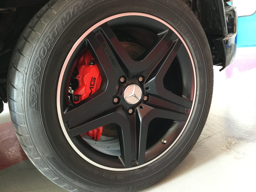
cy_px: 96
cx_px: 128
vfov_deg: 45.4
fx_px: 229
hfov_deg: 58.4
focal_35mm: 31
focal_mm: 3.3
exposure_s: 1/33
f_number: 2.4
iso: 125
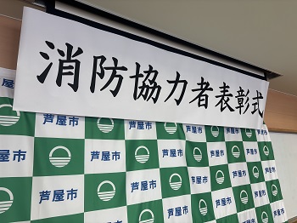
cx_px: 148
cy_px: 112
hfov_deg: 67.3
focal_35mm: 26
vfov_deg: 53.0
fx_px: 223
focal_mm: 5.96
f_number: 1.6
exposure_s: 1/120
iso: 50
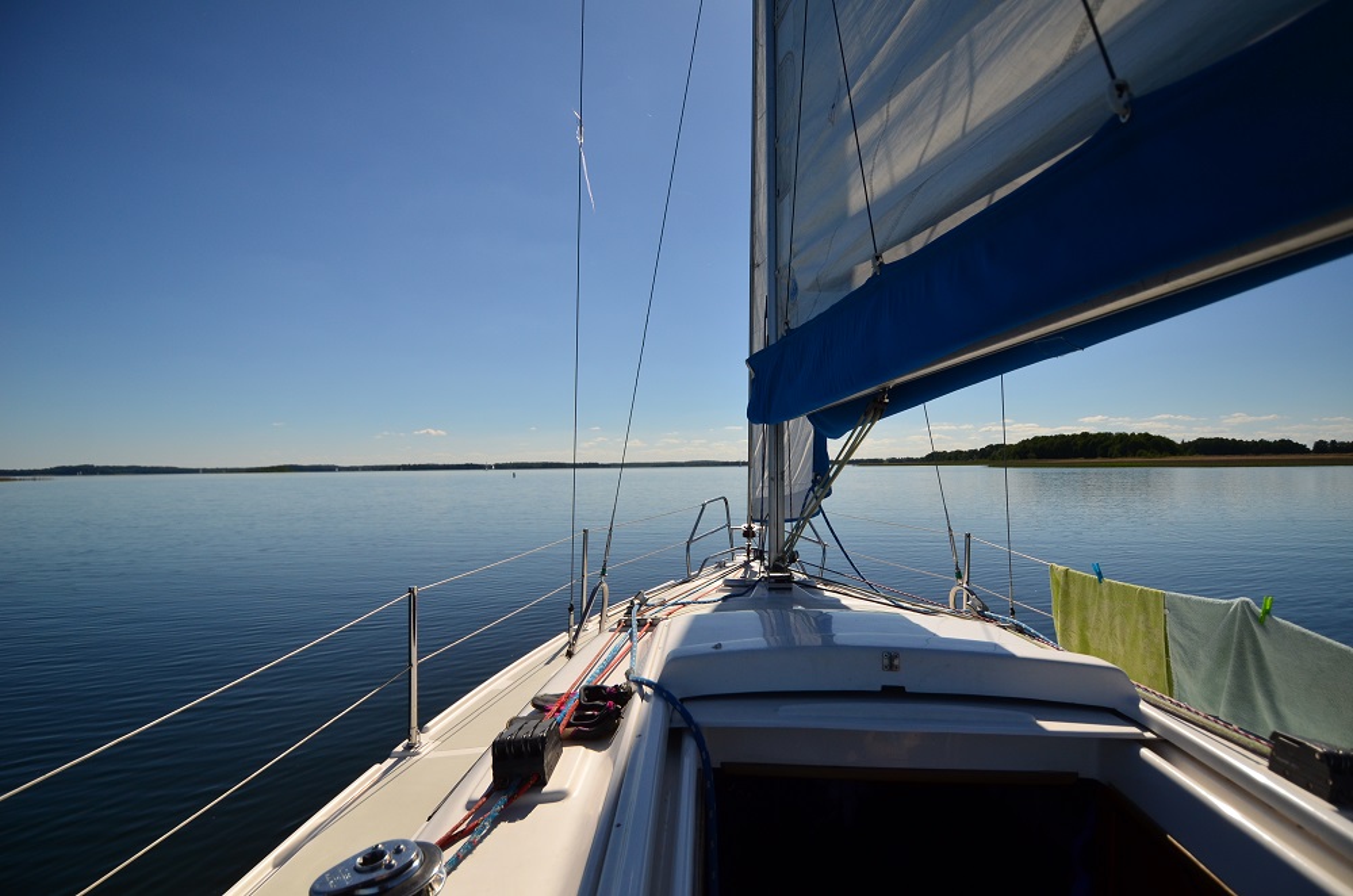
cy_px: 448
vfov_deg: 67.1
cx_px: 676
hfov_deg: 90.1
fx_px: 675
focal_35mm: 18
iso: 250
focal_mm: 12
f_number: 4
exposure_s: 1/8000
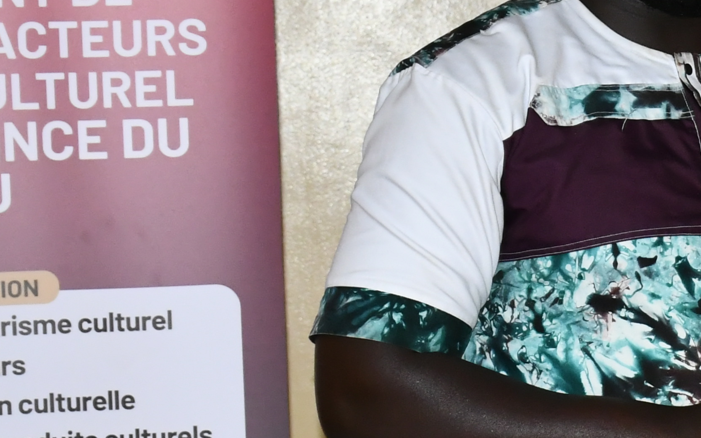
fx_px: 2923
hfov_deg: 13.1
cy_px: 196
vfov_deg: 8.6
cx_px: 948
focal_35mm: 153
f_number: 5.6
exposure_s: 1/60
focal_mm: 30
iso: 1600
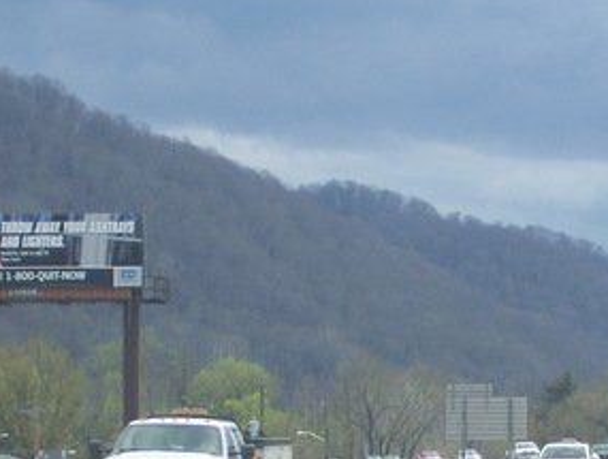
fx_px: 5333
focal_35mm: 303
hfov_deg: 6.5
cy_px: 523
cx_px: 676
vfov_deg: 4.9
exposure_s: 1/320
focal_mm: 18
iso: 80
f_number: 4.6
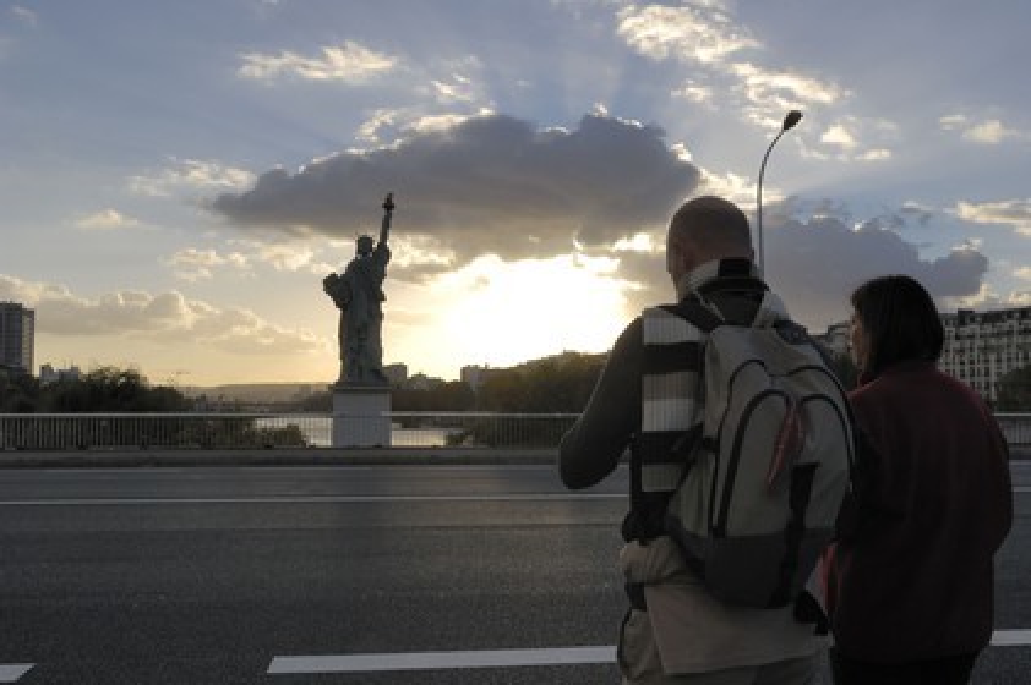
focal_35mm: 33
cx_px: 516
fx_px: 944
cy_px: 342
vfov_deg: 39.9
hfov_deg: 57.3
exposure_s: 1/60
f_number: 18
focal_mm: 22
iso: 100
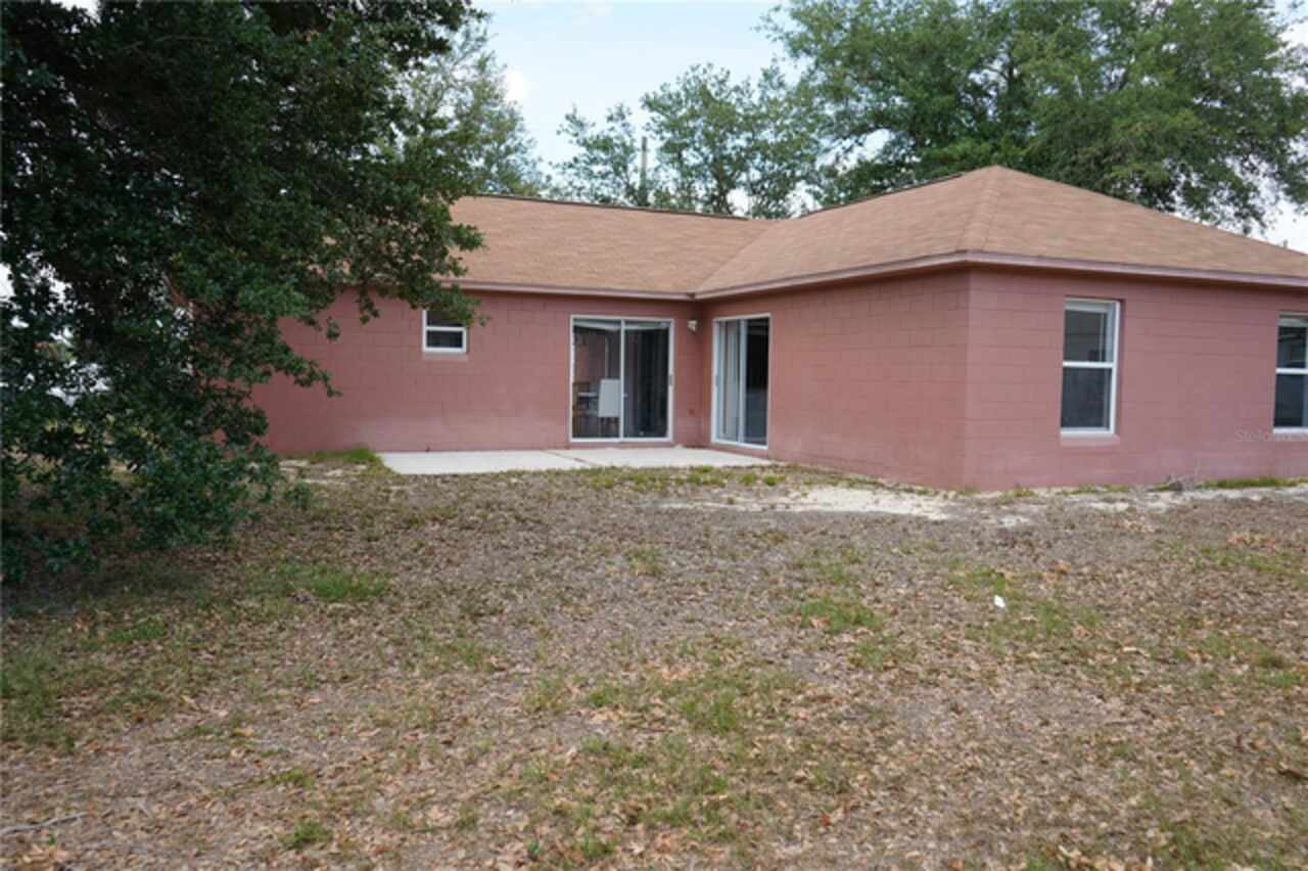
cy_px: 436
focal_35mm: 28
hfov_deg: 65.5
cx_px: 654
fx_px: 1017
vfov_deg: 46.4
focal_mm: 28
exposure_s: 1/200
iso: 100
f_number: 4.5
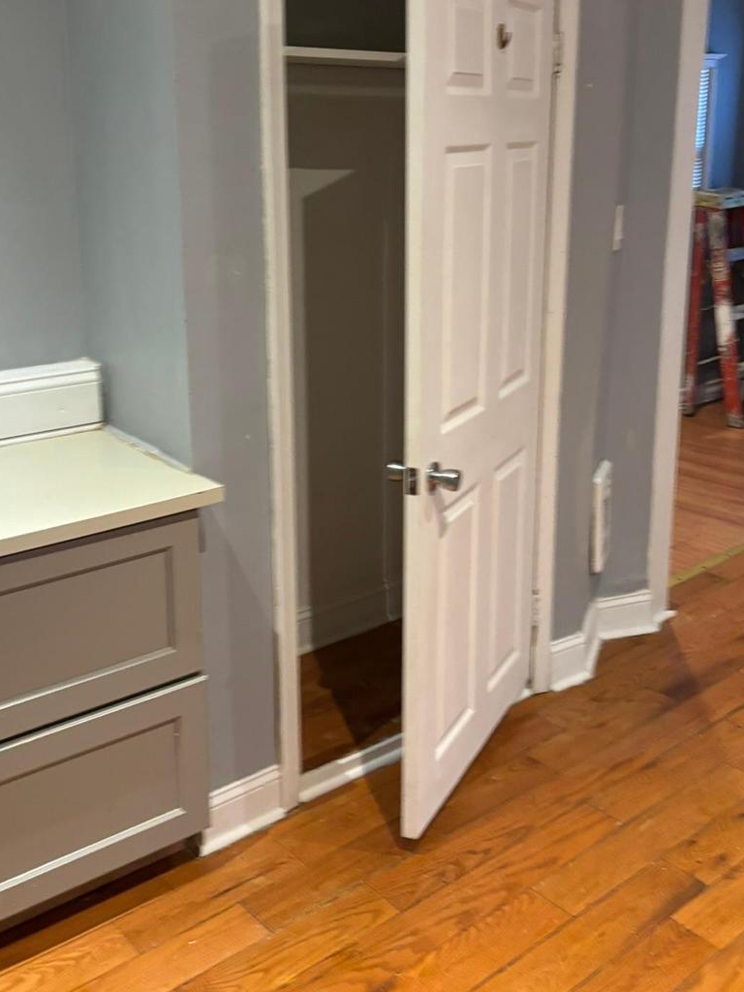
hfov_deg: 36.8
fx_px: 1118
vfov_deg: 47.5
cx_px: 405
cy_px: 388
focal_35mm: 39
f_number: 1.6
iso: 400
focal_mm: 5.96
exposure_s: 1/40
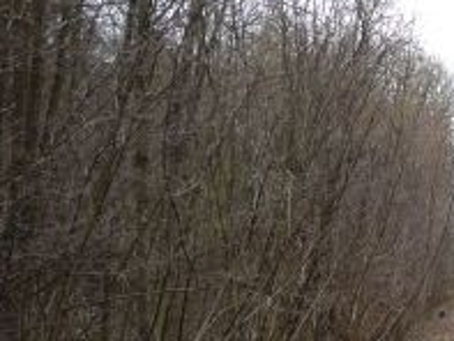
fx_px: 1247
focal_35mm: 95
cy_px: 357
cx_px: 535
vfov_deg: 15.2
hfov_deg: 19.5
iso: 100
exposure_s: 1/200
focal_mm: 5.2
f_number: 4
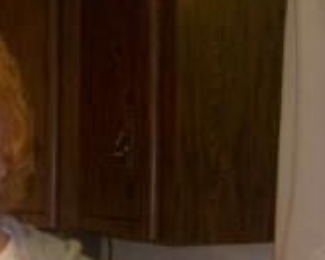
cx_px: -95
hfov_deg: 19.1
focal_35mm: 93
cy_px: 153
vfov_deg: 16.5
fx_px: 895
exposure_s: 1/45
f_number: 2.8
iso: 100
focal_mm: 5.8
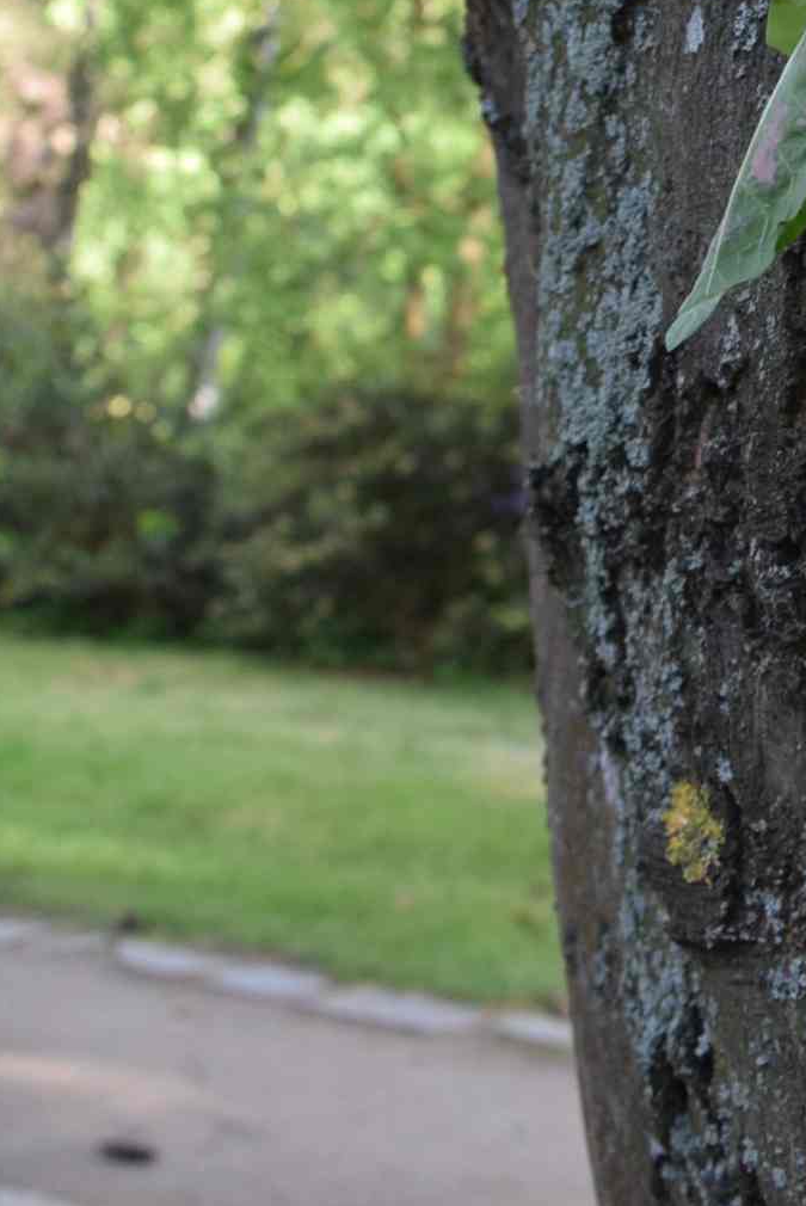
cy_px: -156
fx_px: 2682
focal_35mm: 80
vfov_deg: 23.6
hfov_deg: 16.6
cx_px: 863
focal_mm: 18
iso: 400
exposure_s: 1/100
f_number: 5
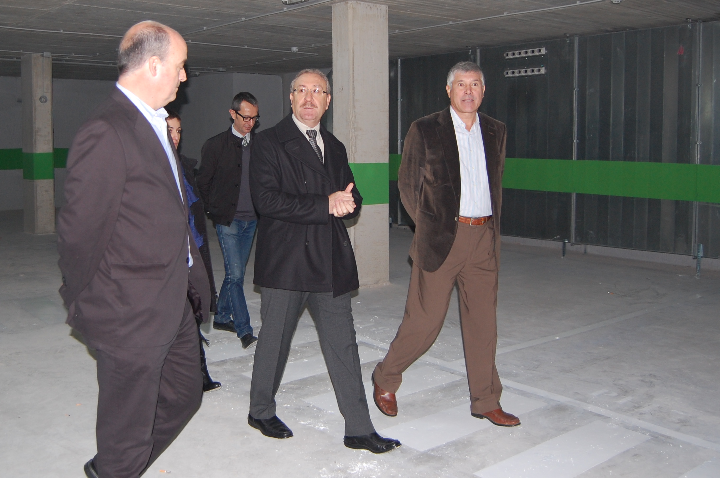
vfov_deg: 35.7
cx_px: 289
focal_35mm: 37
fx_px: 739
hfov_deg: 51.6
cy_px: 181
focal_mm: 18
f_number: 3.5
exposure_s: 1/60
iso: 400
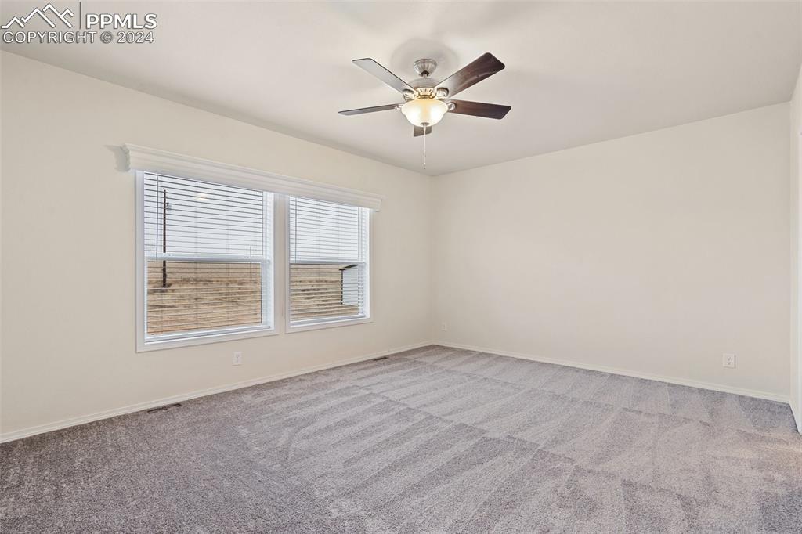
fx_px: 356
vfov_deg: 73.7
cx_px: 401
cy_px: 267
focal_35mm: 16
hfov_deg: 96.8
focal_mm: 16
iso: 200
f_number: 8
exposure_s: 1/4
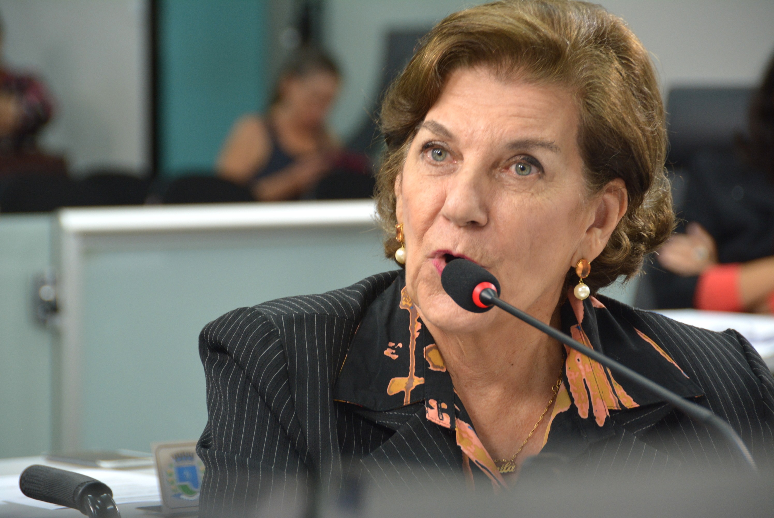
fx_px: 3873
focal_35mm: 180
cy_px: 259
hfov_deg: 11.4
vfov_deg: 7.6
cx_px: 387
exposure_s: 1/60
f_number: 5.3
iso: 720
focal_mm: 120
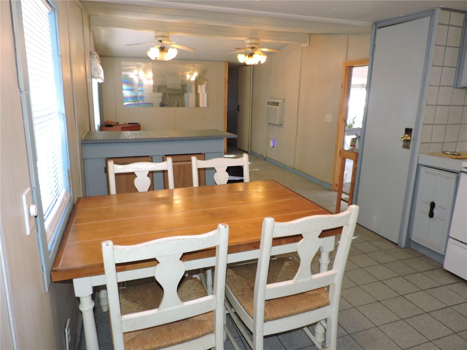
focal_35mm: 24
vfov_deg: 56.8
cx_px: 234
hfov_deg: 71.6
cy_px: 175
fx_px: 324
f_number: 3
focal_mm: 4.3
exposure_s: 1/30
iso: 200
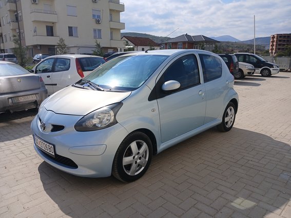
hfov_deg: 67.3
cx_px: 146
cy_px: 109
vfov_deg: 53.0
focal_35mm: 26
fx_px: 219
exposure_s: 1/1127
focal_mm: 3.98
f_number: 1.8
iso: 20
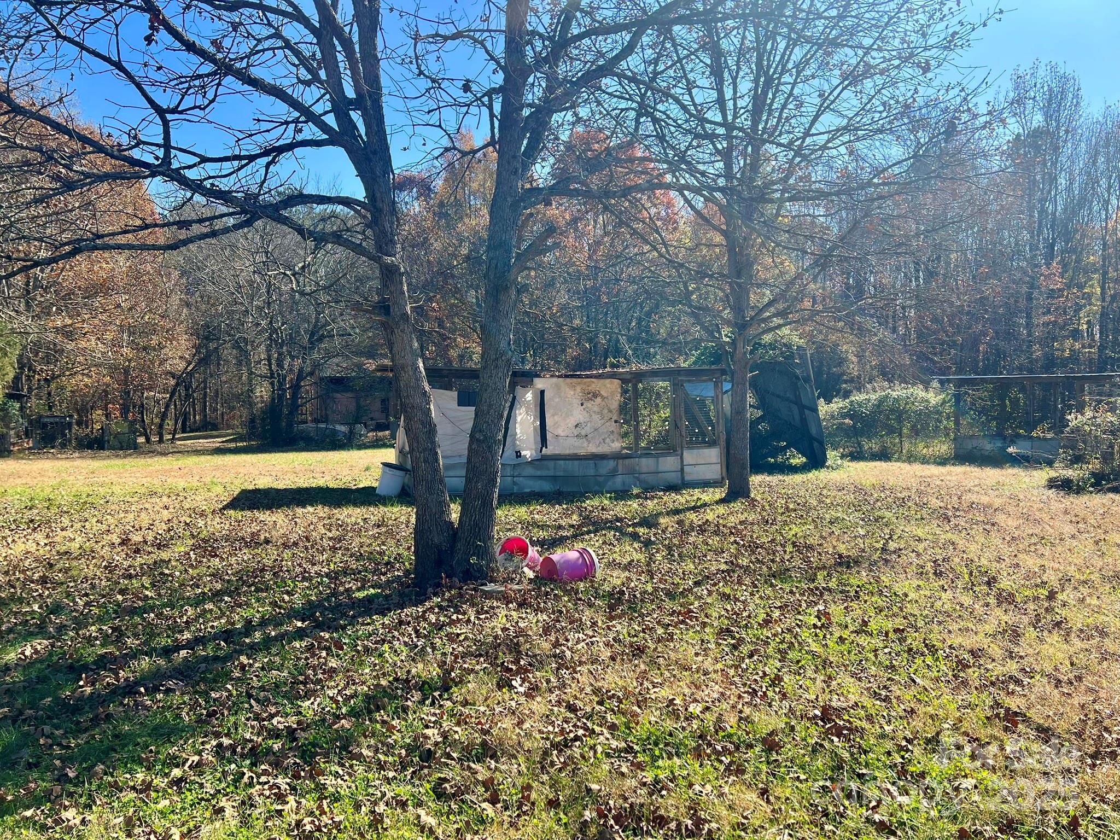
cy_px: 420
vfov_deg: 53.1
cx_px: 560
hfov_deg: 67.3
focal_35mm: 26
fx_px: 841
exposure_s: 1/1698
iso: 50
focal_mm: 5.7
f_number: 1.5
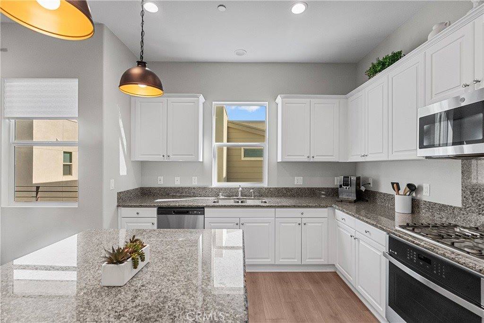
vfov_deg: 73.8
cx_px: 242
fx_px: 215
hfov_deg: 96.7
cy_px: 162
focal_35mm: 16
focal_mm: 16
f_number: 8
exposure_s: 1/40
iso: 2000
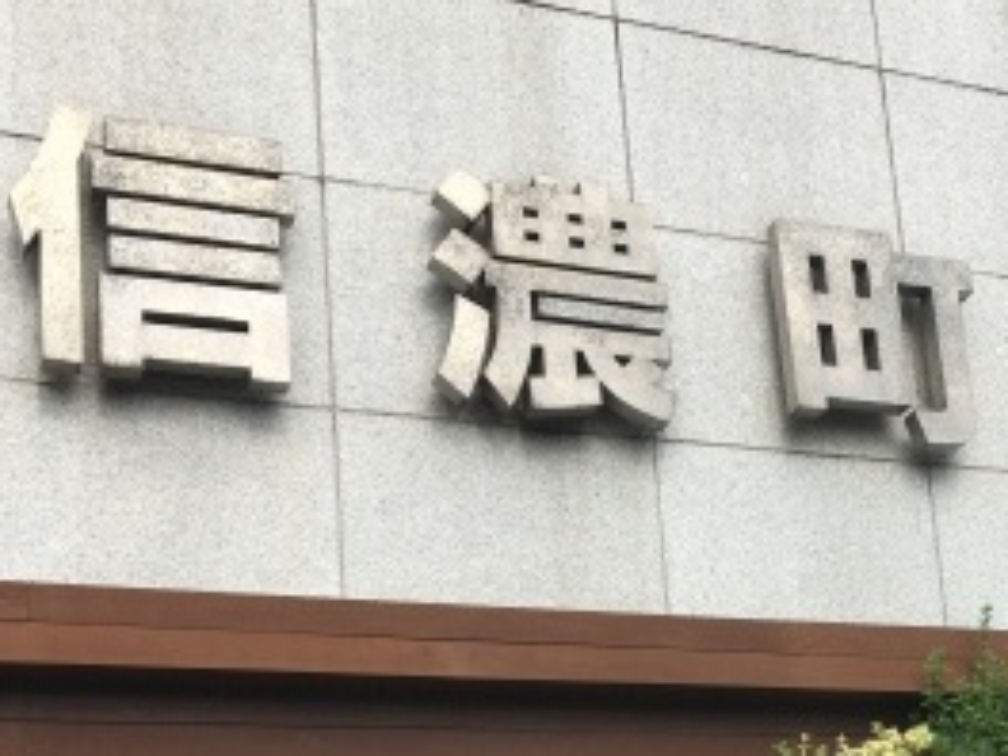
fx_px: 1922
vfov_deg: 21.4
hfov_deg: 28.8
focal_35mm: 66
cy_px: 771
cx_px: 806
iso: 25
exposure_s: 1/1374
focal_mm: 4.15
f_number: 2.2
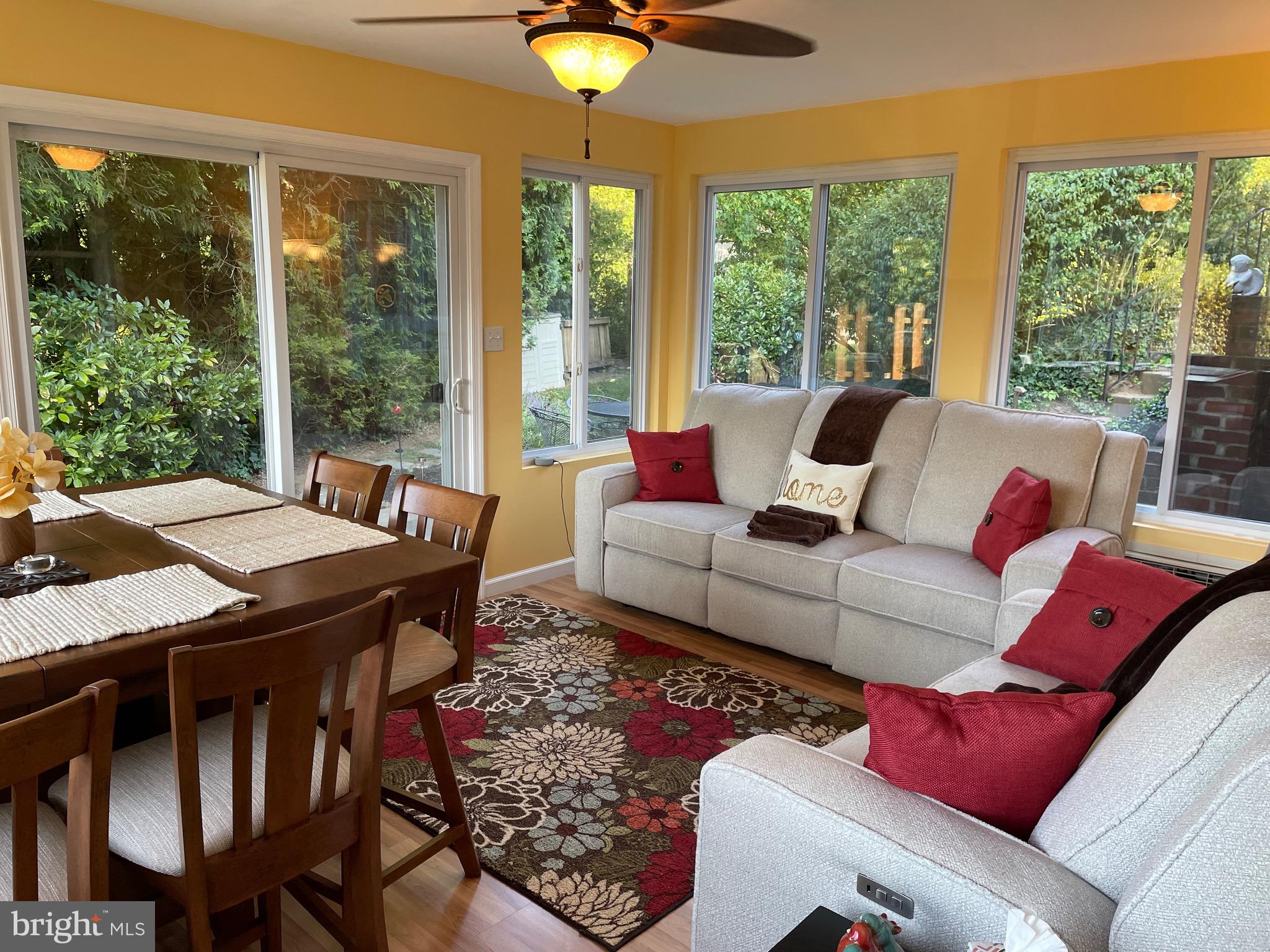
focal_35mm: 26
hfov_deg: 67.3
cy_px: 476
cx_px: 635
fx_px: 954
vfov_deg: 53.1
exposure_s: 1/120
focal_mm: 4.2
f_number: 1.6
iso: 100
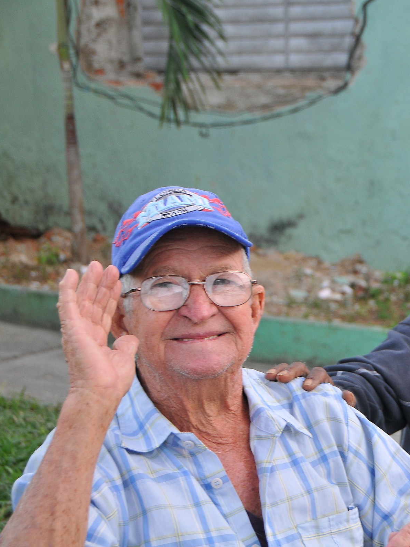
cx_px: 389
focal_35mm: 87
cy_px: 274
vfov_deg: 22.5
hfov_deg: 16.7
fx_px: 1374
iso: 320
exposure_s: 1/30
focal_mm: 40
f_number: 4.5
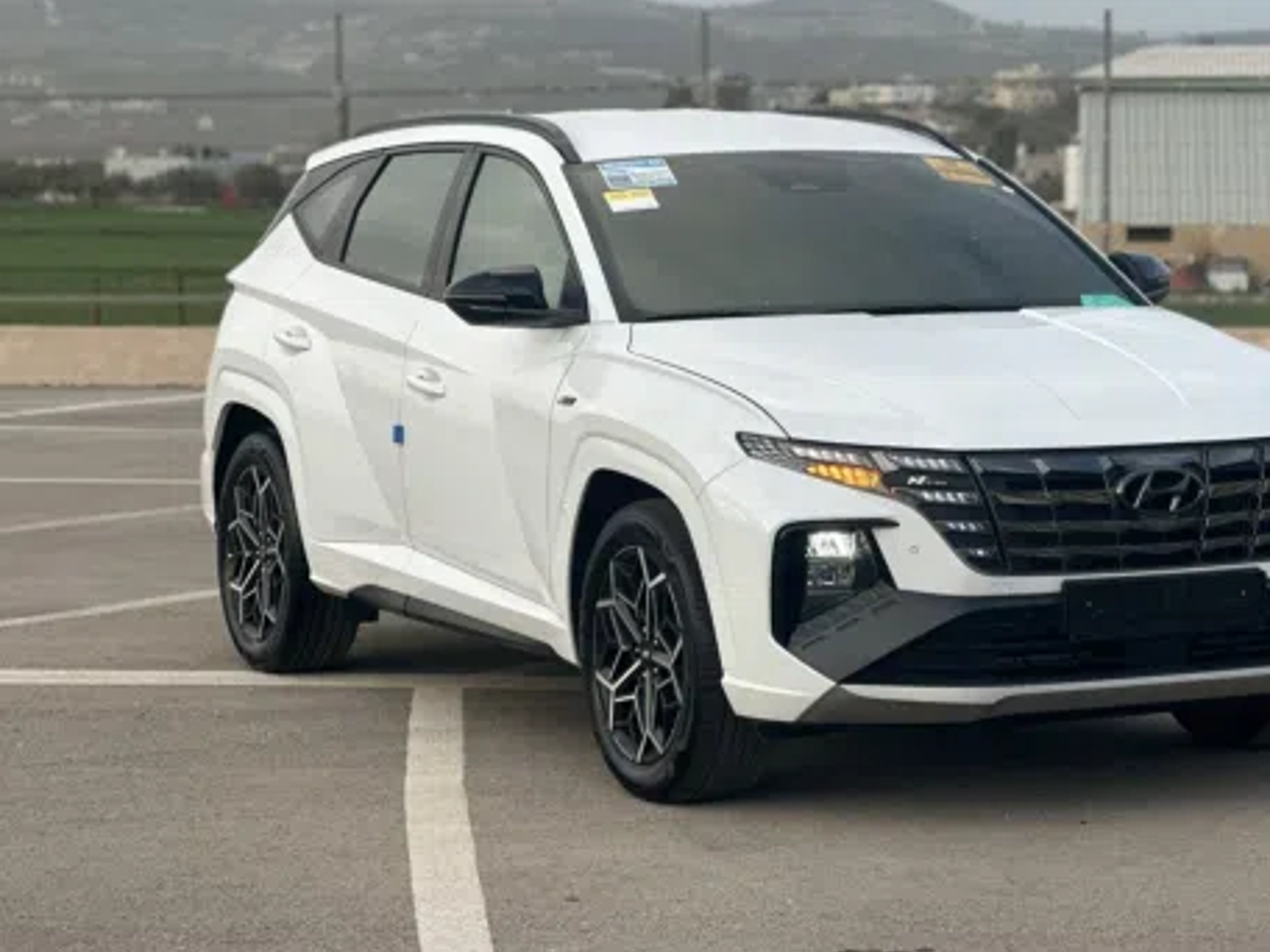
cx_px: 836
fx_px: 3962
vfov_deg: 13.7
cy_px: 354
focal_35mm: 108
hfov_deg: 18.2
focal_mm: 9
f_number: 2.8
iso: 32
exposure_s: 1/356
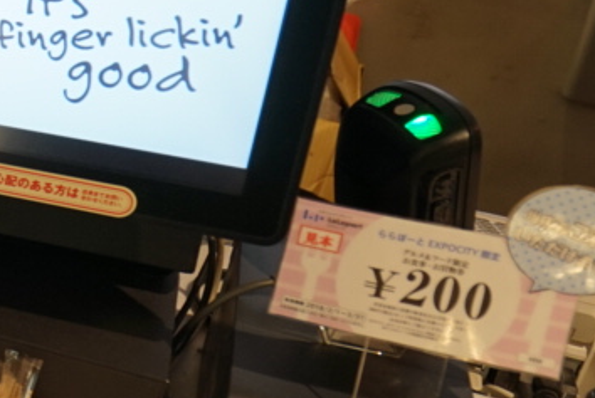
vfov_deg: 18.6
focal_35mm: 73
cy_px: 107
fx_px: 1208
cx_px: -481
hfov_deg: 20.0
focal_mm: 16
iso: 320
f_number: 4
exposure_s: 1/60
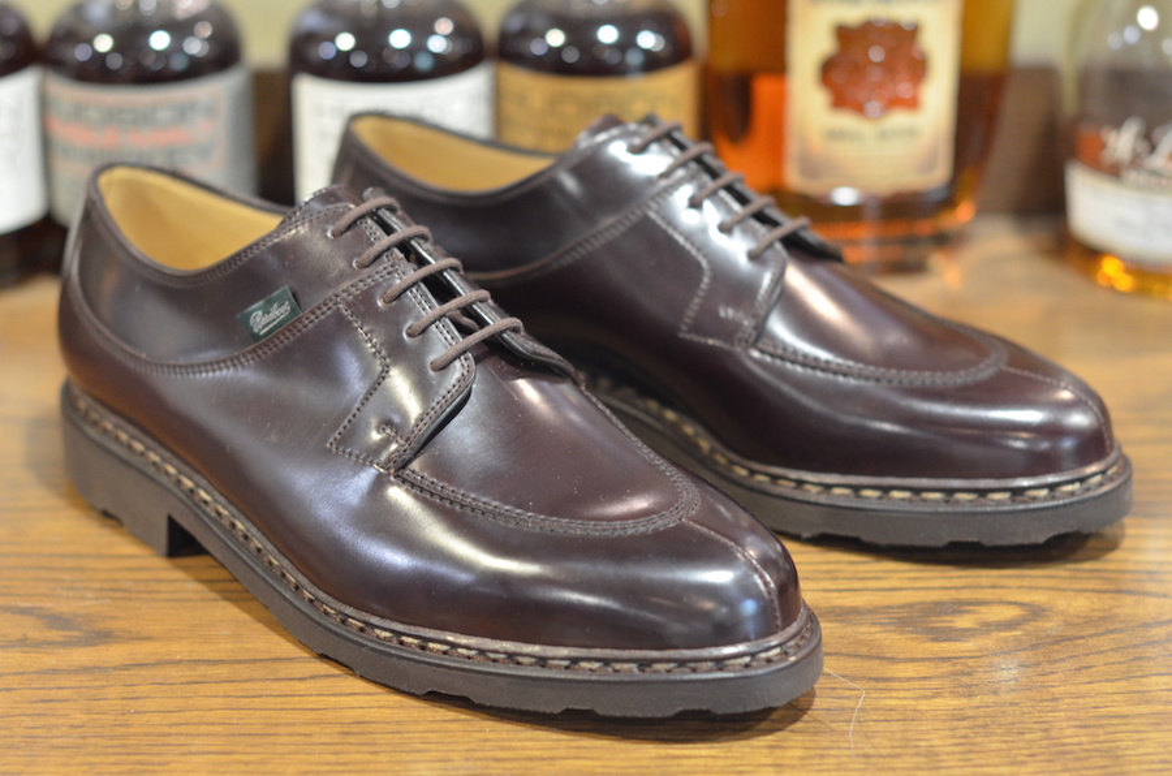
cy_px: 388
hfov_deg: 27.0
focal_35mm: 75
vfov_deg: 18.1
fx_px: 2436
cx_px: 586
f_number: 2.8
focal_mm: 50
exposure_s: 1/30
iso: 1600
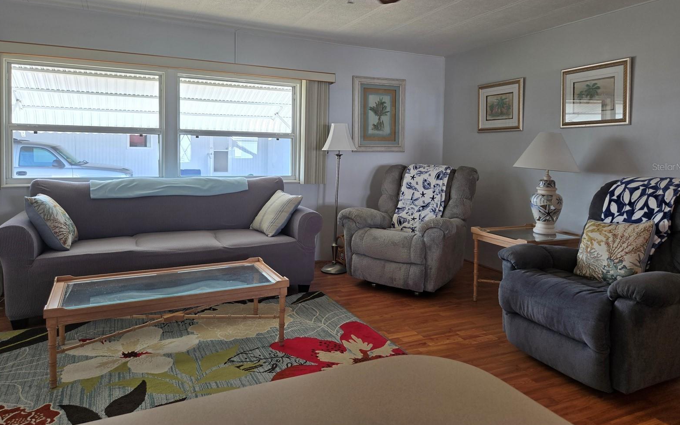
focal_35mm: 25
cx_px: 345
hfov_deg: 72.5
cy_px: 167
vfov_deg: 48.9
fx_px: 463
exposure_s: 1/120
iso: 50
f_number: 1.8
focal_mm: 5.4
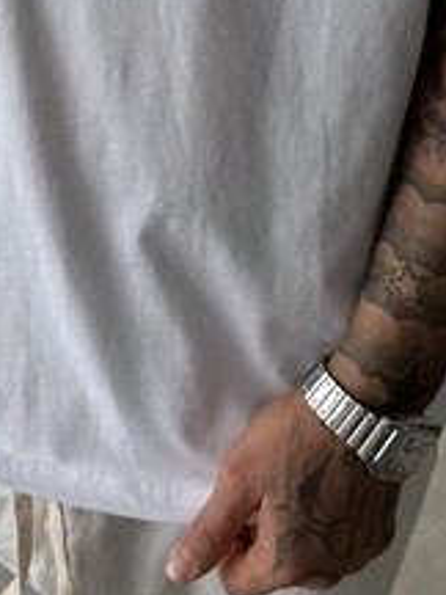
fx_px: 1529
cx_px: 107
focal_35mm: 89
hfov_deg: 16.5
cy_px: 52
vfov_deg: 21.5
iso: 64
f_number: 1.78
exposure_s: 1/251
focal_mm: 6.76
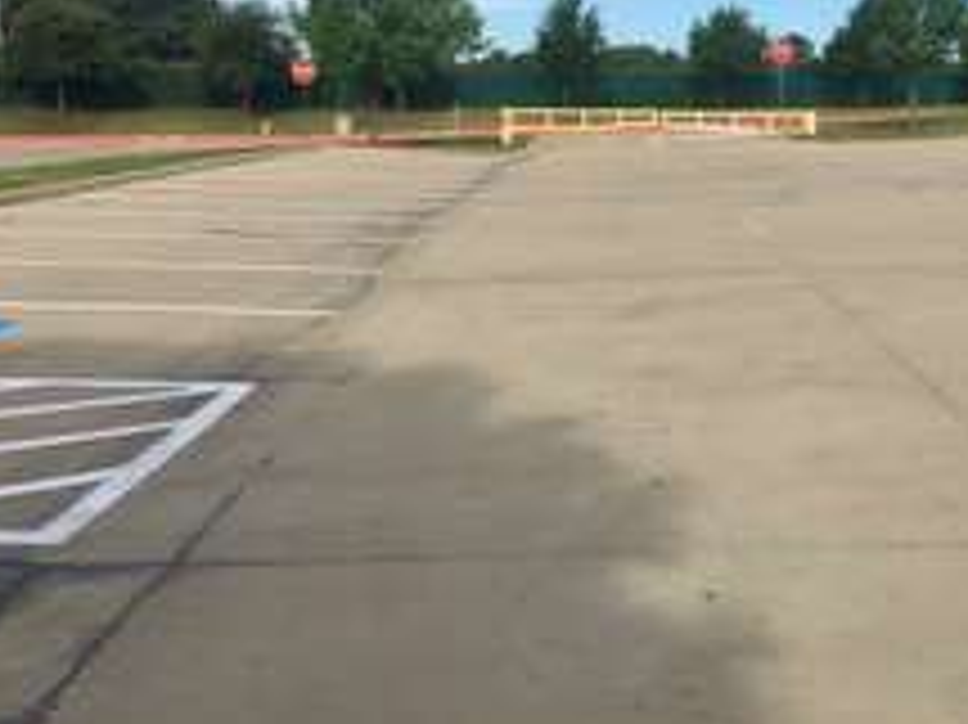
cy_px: 234
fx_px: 1509
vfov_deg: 26.8
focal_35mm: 54
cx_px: 635
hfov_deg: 35.3
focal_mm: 4.15
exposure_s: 1/1479
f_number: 2.2
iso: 25
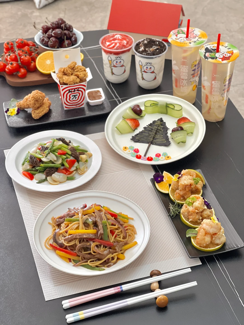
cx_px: 122
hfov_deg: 19.1
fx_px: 724
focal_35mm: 77
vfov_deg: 25.3
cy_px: 162
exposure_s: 1/121
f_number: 2.8
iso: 160
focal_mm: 9
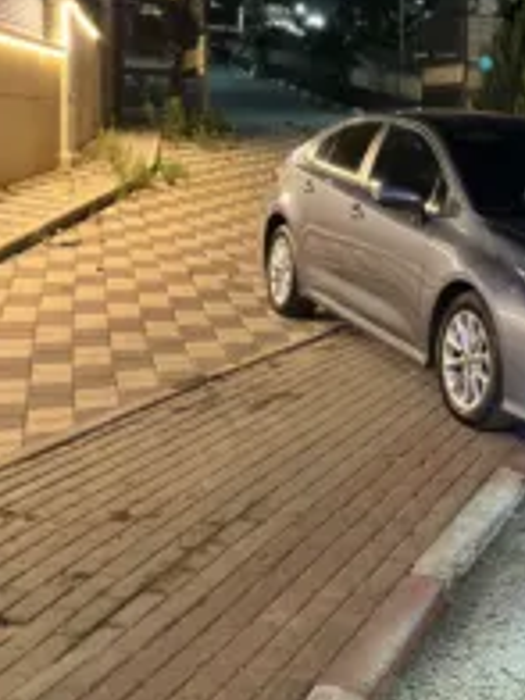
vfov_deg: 35.7
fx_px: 1072
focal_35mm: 53
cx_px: 518
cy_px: 221
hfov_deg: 26.2
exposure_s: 1/33
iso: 640
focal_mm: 5.1
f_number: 1.6
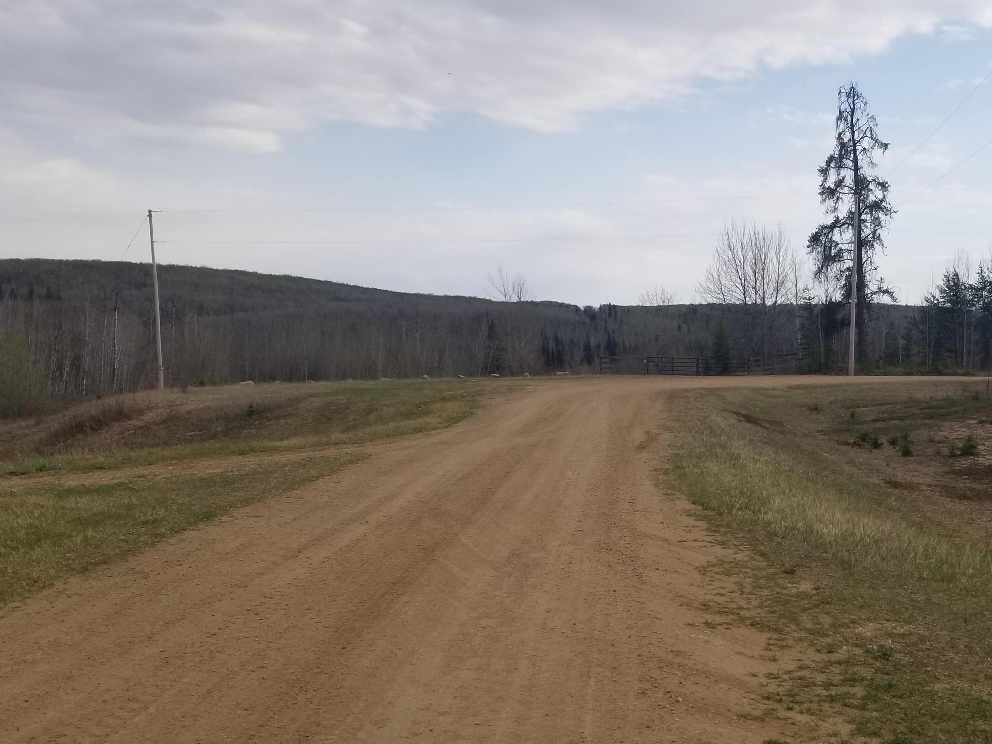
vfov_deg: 35.9
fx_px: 1146
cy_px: 430
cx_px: 659
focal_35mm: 40
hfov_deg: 46.1
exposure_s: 1/1845
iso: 50
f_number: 1.7
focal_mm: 4.3
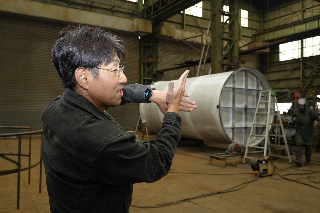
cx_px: 160
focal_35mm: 32
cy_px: 106
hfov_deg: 58.9
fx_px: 284
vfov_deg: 41.2
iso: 6400
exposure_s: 1/60
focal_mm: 31.9
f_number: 7.1
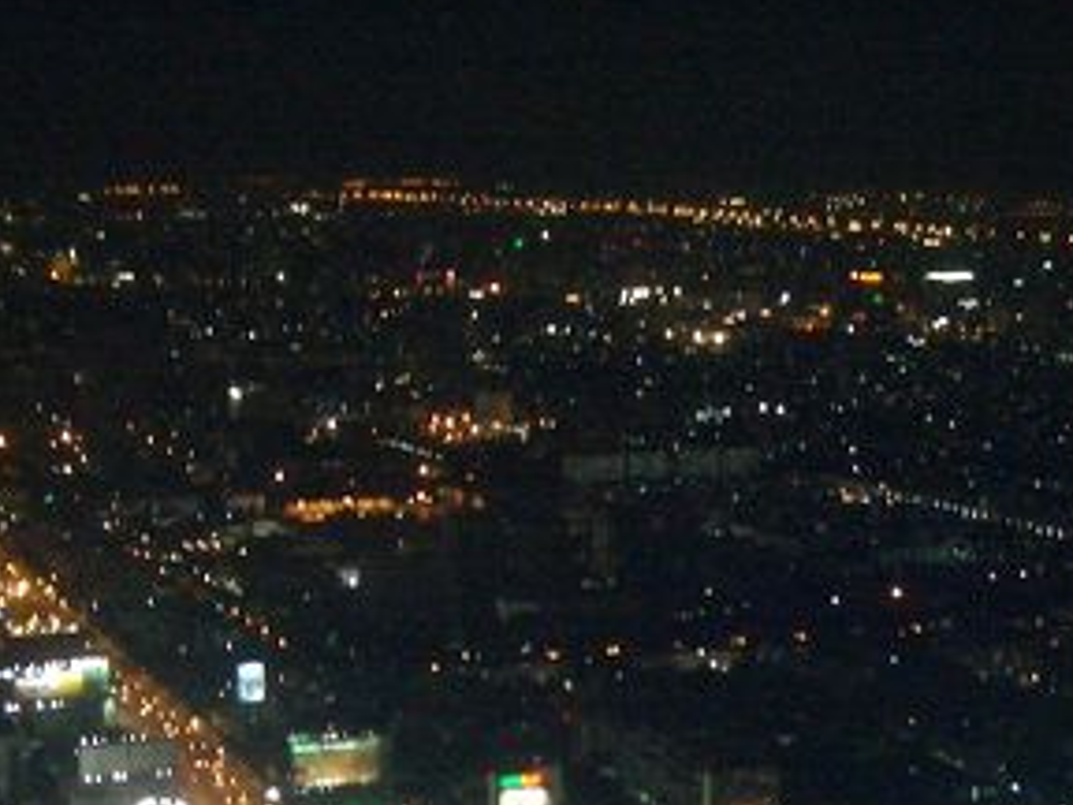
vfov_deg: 18.2
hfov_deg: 24.7
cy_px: 799
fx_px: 2449
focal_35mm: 79
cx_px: 600
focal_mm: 5.8
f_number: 2.6
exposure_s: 1/8
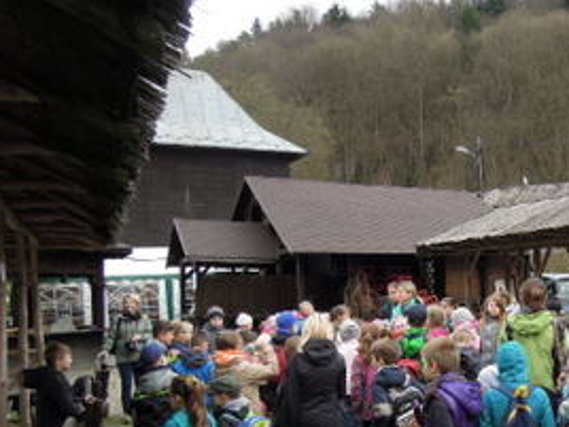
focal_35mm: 43
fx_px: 707
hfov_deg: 42.1
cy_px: 295
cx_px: 446
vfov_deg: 33.2
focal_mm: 4.3
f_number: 2.8
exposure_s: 1/400
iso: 160
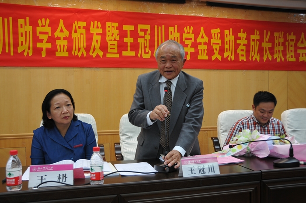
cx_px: 153
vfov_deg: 39.8
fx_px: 280
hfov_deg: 57.3
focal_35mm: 33
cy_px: 102
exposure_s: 1/40
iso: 200
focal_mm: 22
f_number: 3.8
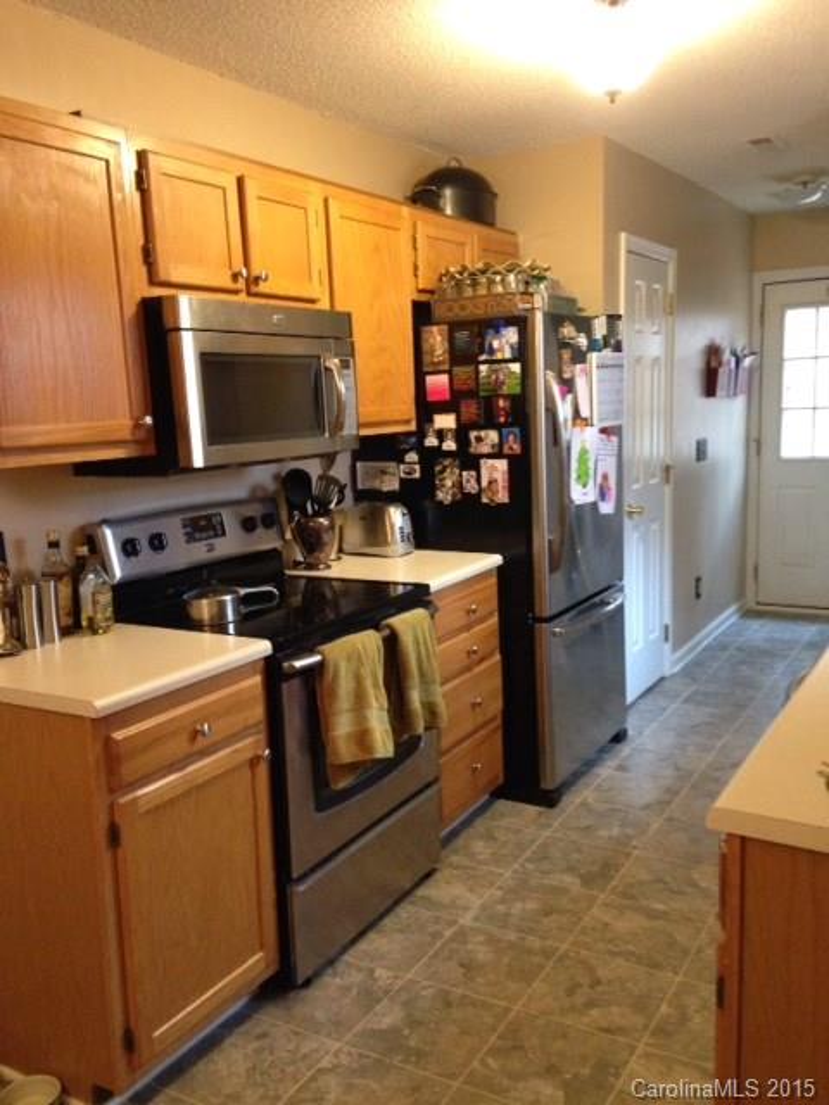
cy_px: 552
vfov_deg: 55.4
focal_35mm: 33
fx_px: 1054
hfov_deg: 42.9
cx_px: 414
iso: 400
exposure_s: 1/20
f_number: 2.4
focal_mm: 4.12
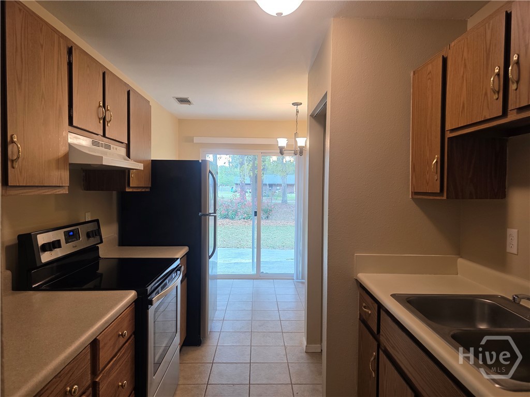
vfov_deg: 58.9
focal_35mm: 23
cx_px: 265
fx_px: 352
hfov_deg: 73.9
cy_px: 198
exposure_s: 1/120
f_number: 1.7
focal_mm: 6.3
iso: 125
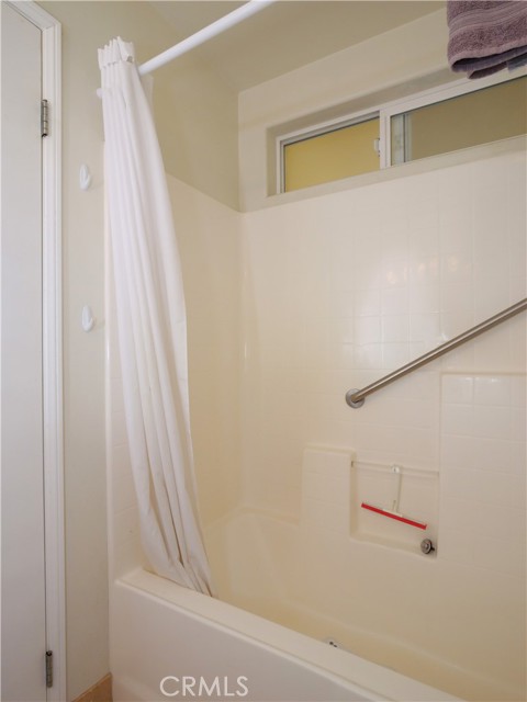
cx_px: 264
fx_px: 365
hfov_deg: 71.6
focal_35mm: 18
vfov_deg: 87.8
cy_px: 351
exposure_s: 1/200
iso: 2000
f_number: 8
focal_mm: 9
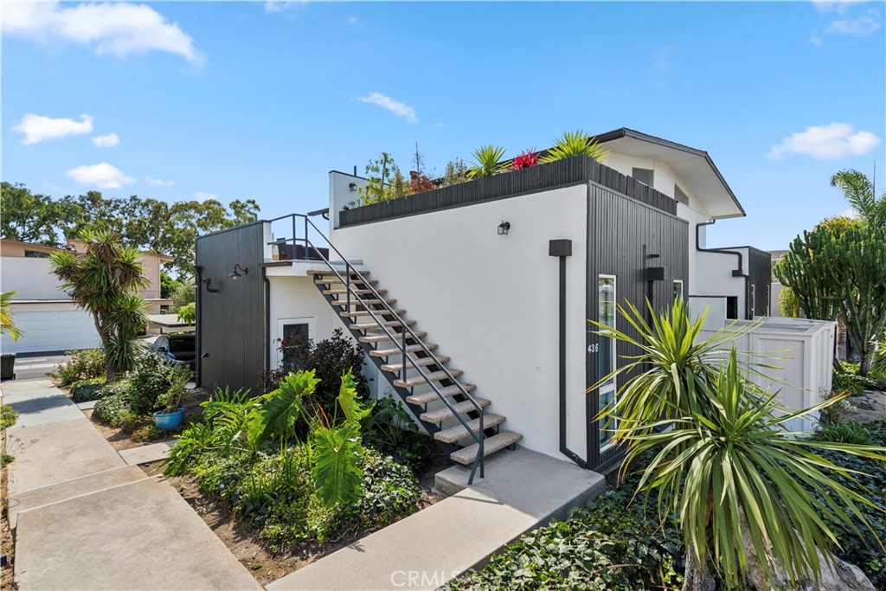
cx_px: 443
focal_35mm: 16
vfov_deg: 73.8
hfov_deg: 96.7
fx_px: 394
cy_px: 296
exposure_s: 1/500
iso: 200
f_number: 8
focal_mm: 16
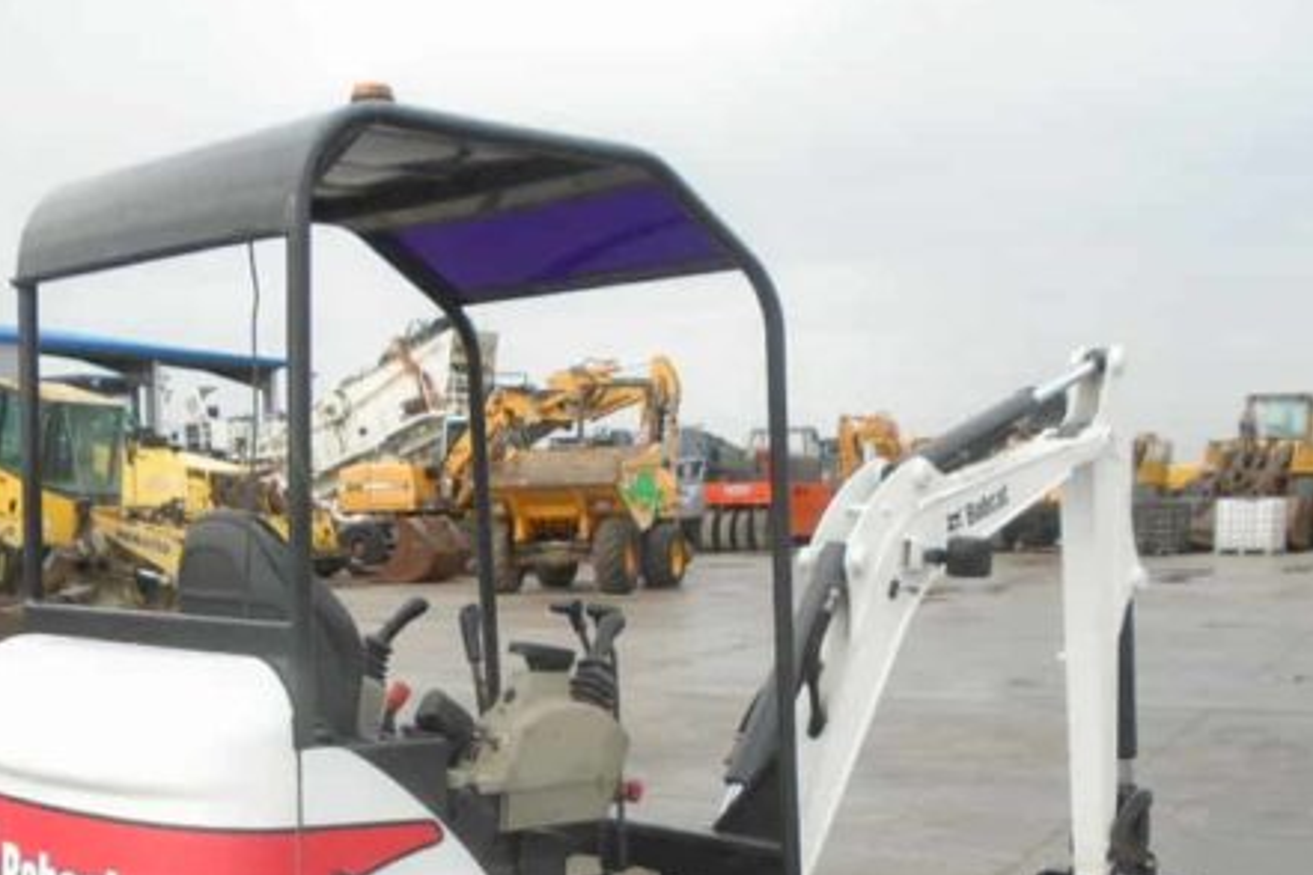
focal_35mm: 49
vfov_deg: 26.6
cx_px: 518
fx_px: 1787
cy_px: 783
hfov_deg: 40.1
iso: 100
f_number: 3.2
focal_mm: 4.6
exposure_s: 1/160
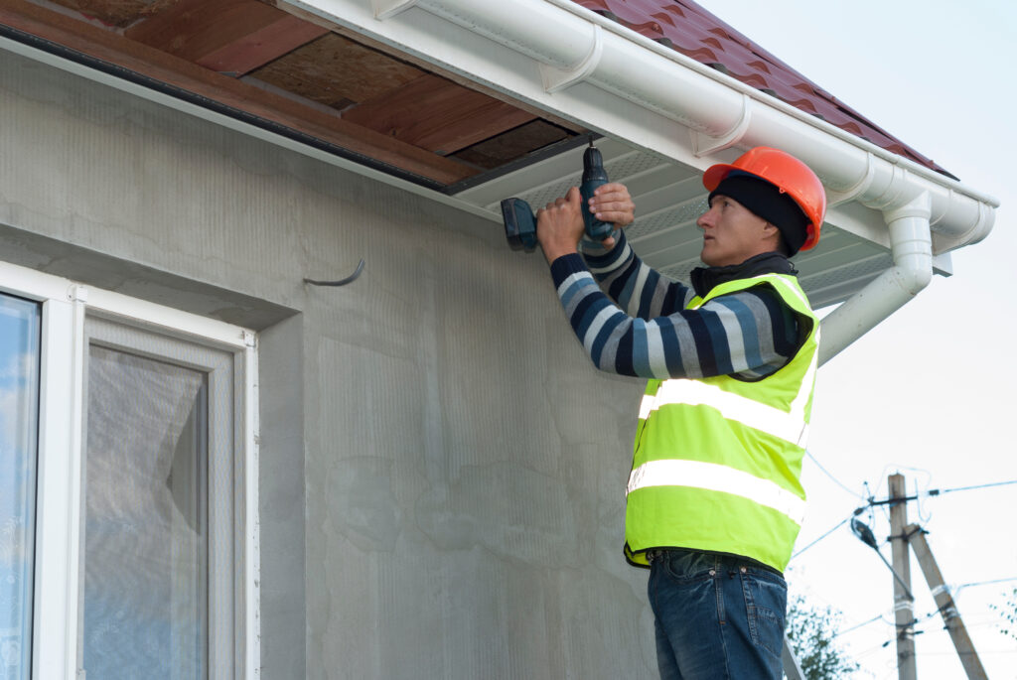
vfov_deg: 18.2
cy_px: 340
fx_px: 2121
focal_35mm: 75
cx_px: 508
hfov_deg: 27.0
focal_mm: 50
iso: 100
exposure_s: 1/60
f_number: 6.3
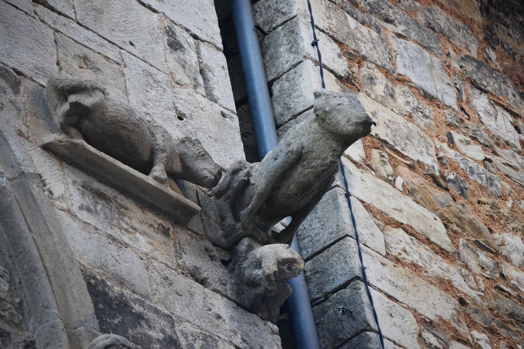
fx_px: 2838
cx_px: 262
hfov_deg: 10.5
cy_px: 174
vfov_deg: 7.0
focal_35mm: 195
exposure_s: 1/250
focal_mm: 130
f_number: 5
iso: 800
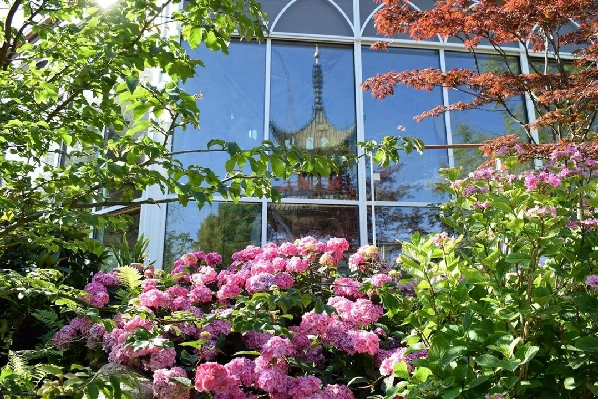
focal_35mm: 33
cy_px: 200
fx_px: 548
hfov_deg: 57.2
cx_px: 299
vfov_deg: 40.0
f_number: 8
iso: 400
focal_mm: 22
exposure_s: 1/250
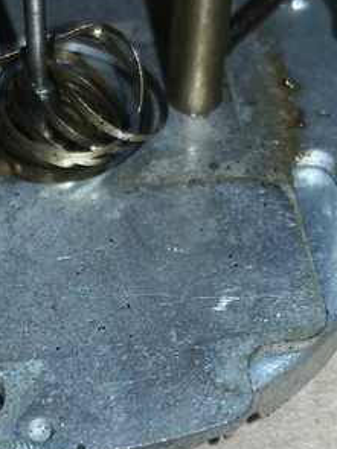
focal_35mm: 95
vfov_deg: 20.5
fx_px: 1234
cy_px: 321
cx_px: 136
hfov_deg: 15.5
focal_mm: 3.95
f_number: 1.6
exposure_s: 1/449
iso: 50
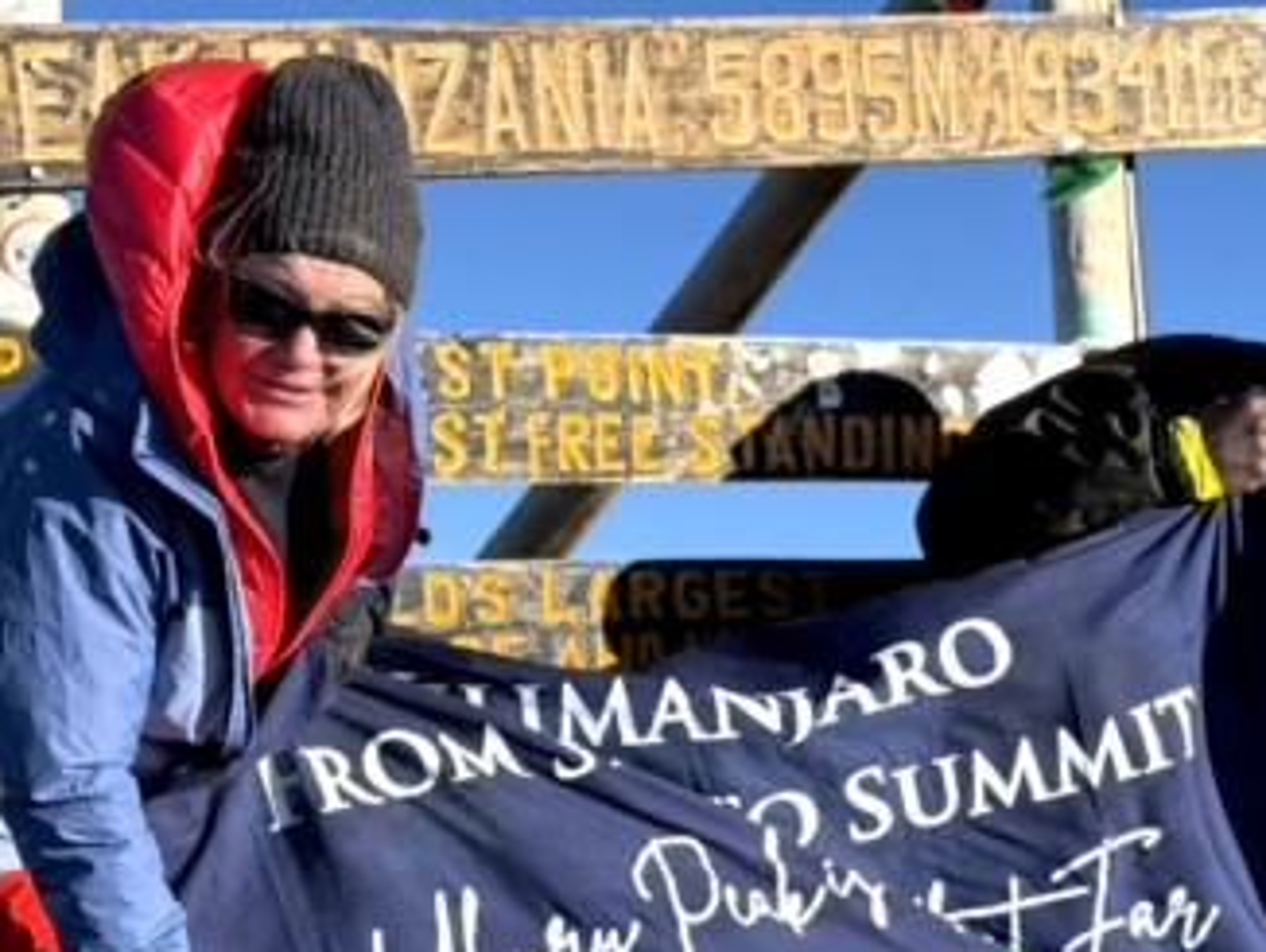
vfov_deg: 14.4
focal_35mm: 103
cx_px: 738
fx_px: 3770
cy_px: 647
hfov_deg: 19.0
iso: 64
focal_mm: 6.76
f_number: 1.78
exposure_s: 1/3610
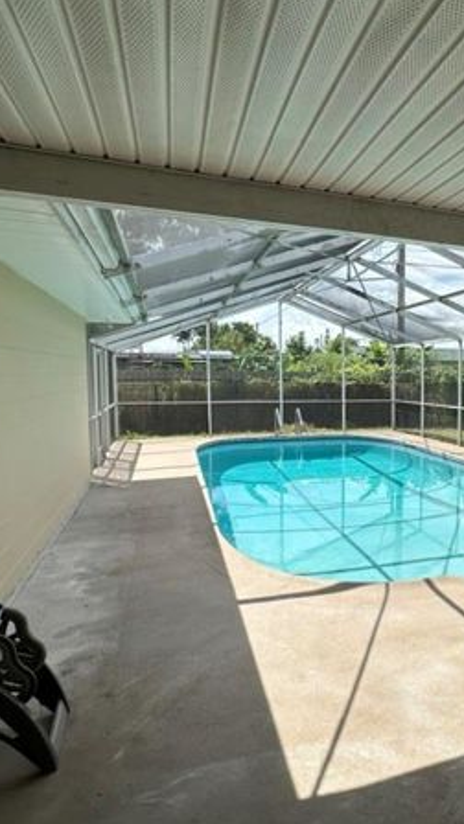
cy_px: 416
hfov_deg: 44.9
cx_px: 384
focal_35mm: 24
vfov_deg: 76.3
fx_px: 525
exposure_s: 1/1276
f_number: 2.2
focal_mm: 2.22
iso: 40
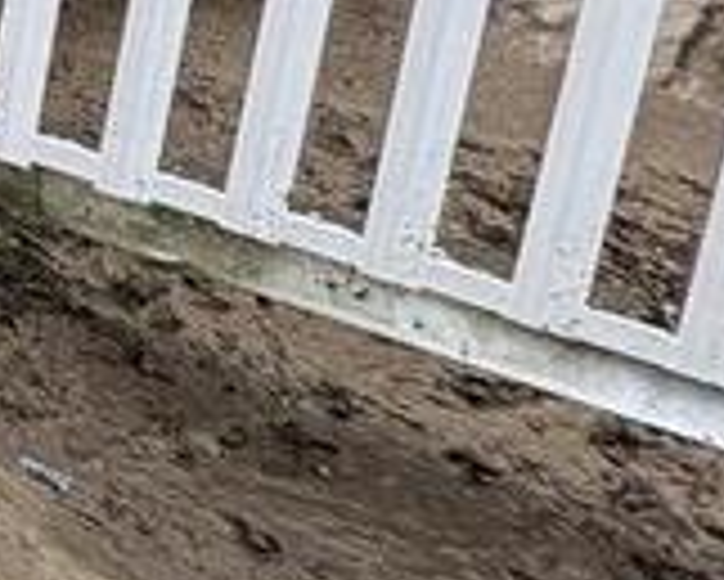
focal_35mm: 76
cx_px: -1178
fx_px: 1629
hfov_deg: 13.5
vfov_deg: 17.0
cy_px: -436
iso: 40
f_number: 2.2
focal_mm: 2.22
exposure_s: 1/198
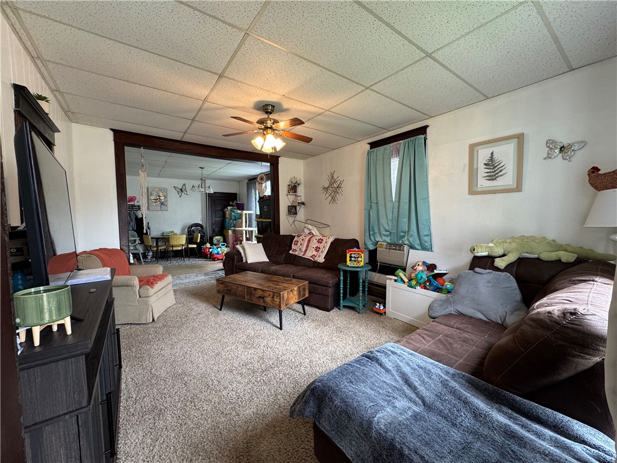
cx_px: 308
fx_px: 250
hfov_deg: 102.1
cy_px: 232
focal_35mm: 14
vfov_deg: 85.7
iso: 160
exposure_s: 1/60
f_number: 2.2
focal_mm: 2.22
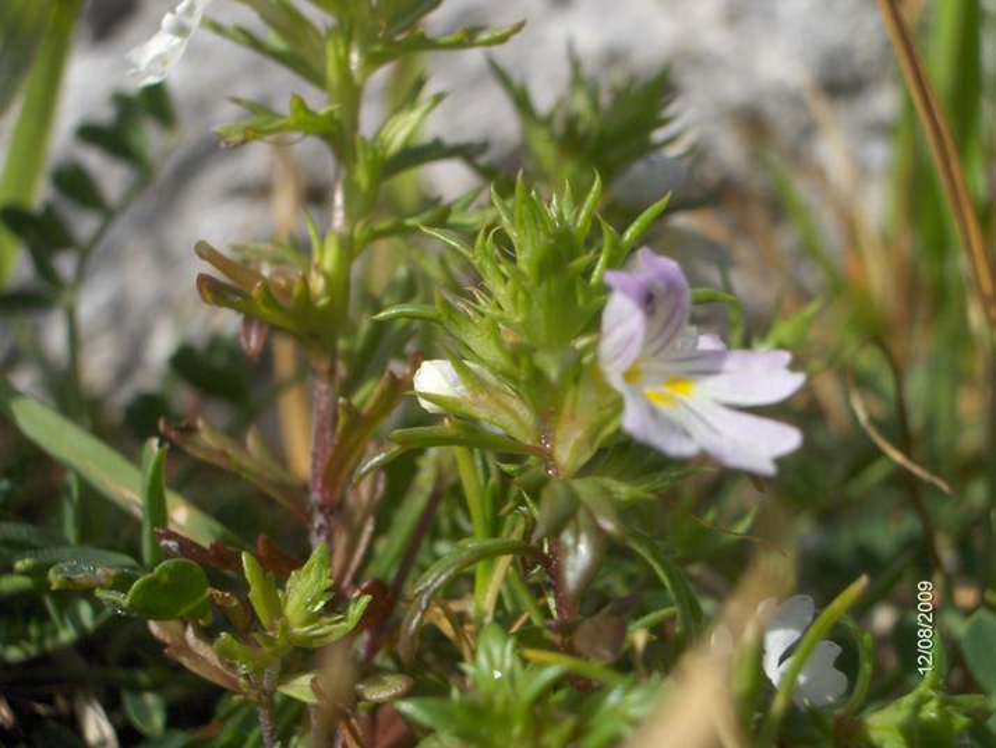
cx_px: 498
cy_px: 374
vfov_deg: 23.7
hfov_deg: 31.2
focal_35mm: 62
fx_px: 1785
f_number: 5.6
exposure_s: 1/568
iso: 100
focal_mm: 10.19
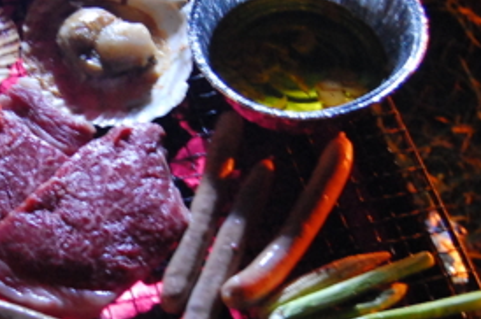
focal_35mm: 91
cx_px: 51
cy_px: 175
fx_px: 1214
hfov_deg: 21.9
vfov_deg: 15.0
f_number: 4.2
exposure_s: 2
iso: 1600
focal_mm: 26
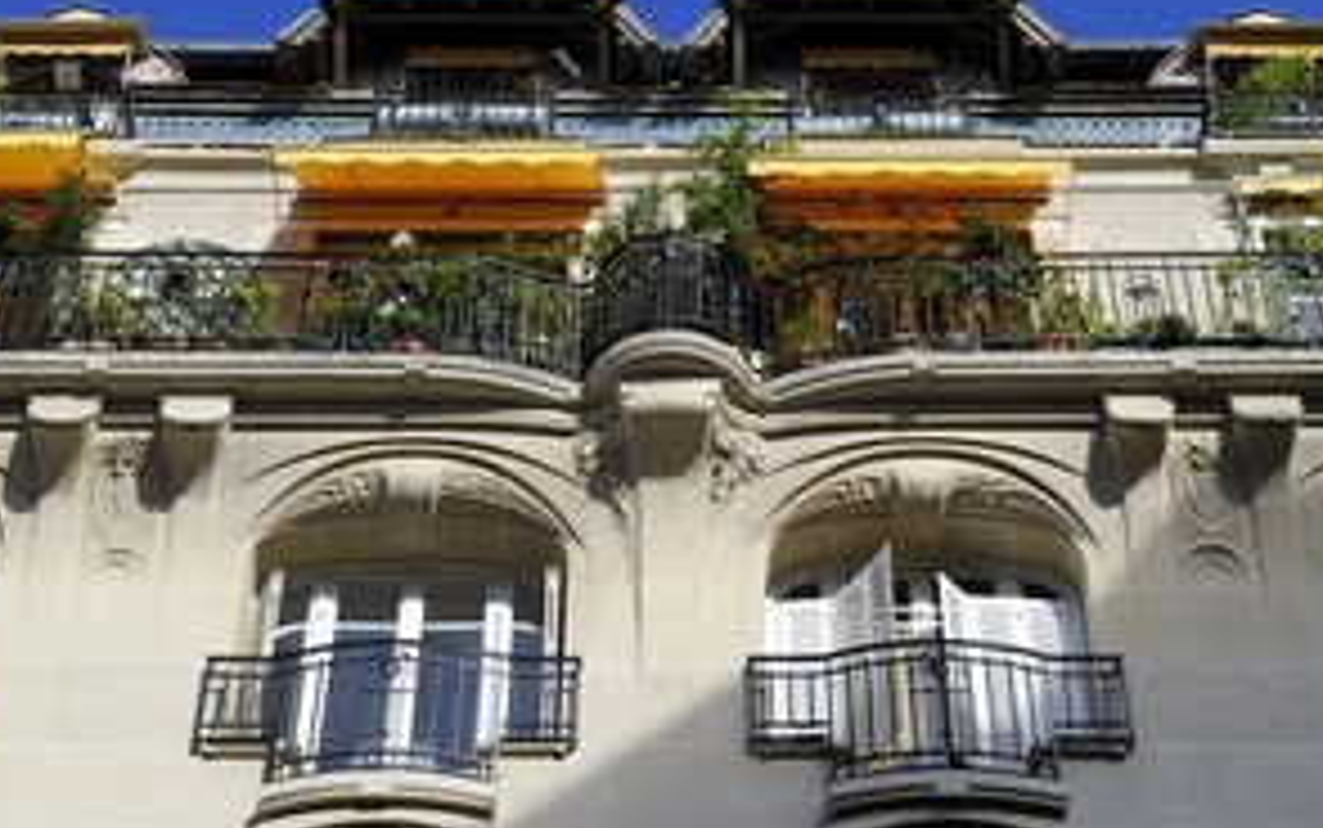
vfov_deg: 16.3
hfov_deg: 25.8
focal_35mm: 80
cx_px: 666
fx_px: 2886
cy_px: 423
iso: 200
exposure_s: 1/160
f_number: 13
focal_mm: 55
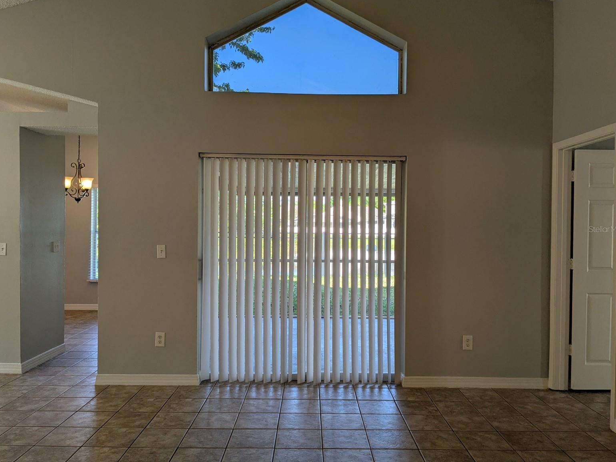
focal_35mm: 28
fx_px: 498
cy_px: 229
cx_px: 307
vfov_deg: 49.7
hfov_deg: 63.4
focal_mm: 4.38
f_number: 1.73
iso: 50
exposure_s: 1/289
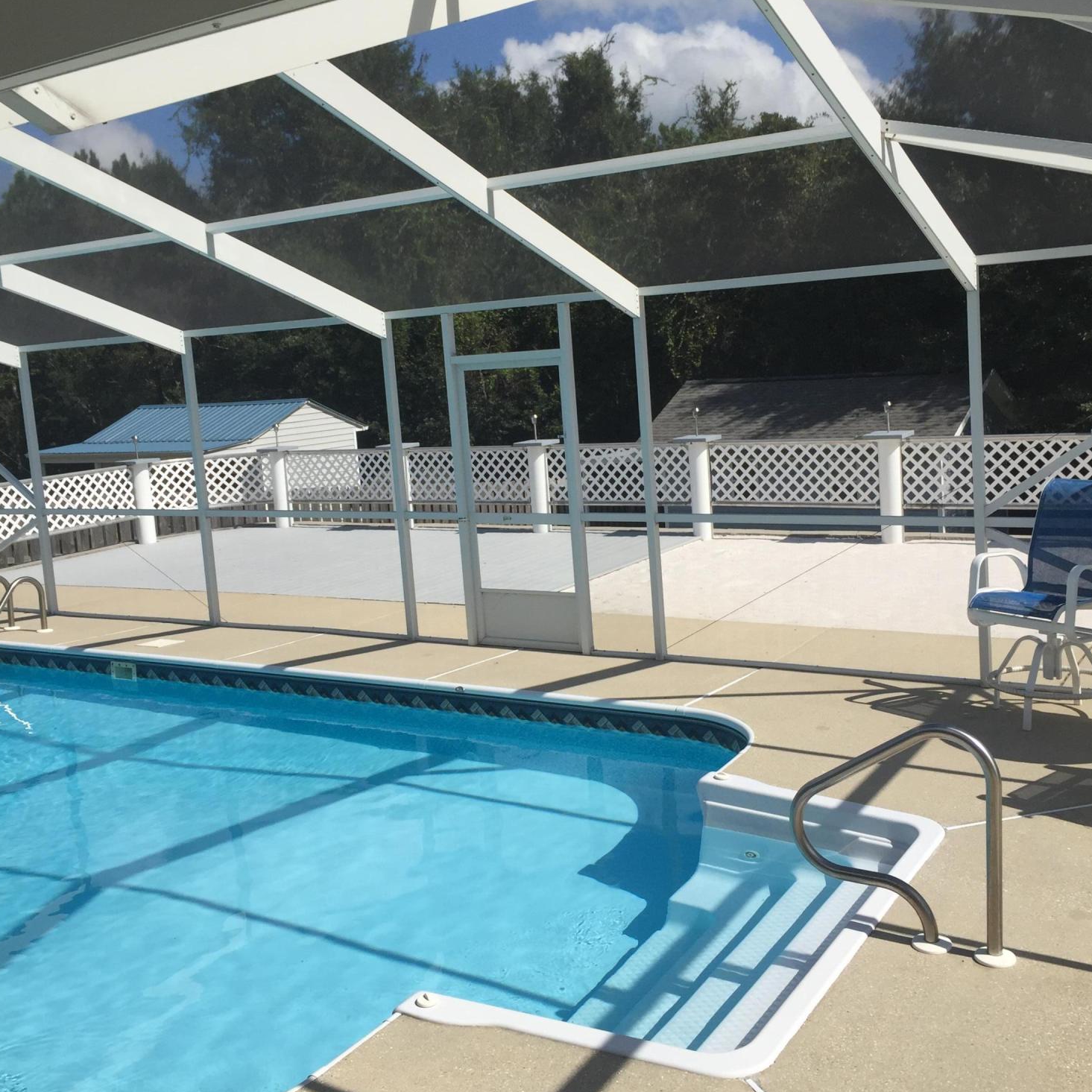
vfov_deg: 47.2
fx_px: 1249
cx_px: 553
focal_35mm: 35
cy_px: 504
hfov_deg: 47.2
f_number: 2.2
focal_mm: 4.15
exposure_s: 1/2639
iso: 32
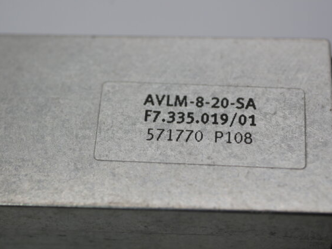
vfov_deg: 17.2
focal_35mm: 86
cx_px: 160
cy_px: 118
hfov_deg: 22.7
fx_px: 825
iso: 200
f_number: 4
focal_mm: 30
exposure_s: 1/200
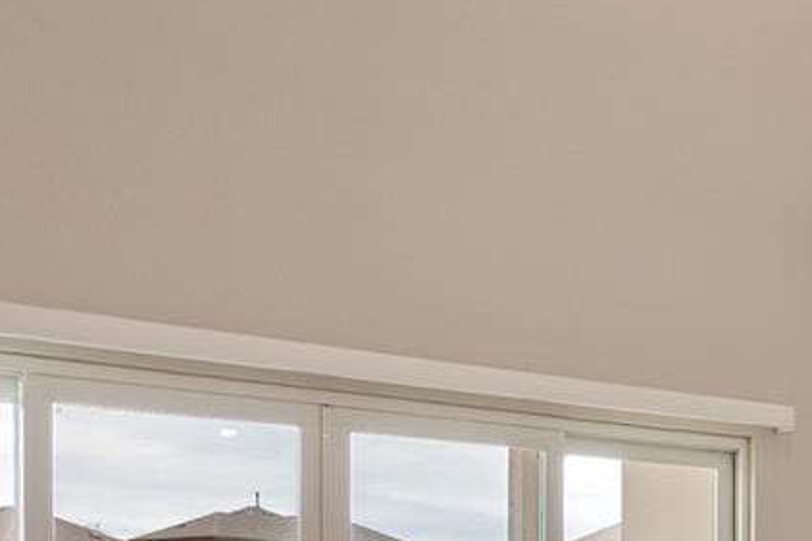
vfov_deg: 18.8
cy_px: 672
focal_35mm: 68
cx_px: 706
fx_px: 1533
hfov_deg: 28.7
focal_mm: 14
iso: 400
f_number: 8
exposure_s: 1/15
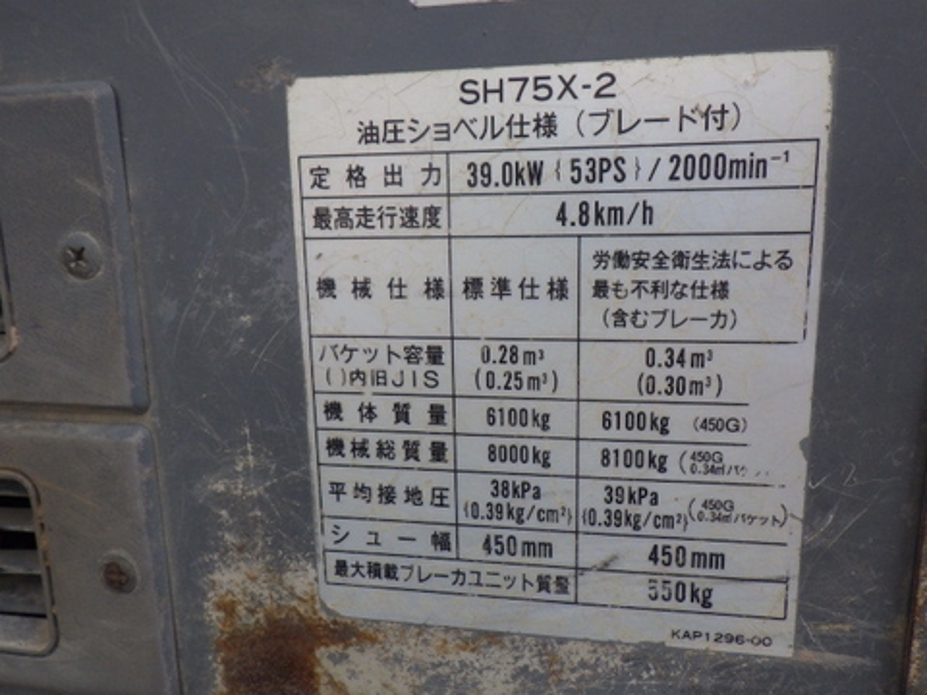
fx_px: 750
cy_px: 348
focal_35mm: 28
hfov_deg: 63.4
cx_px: 464
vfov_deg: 49.7
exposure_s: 1/250
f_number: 4.2
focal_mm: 5
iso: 125
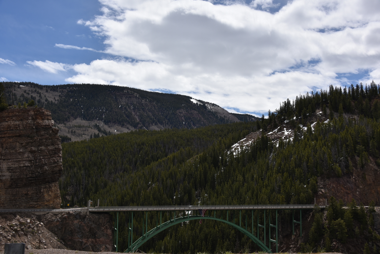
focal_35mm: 40
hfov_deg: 48.4
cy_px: 127
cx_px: 190
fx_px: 422
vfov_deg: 33.4
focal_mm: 40
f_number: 11
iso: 100
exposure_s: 1/500
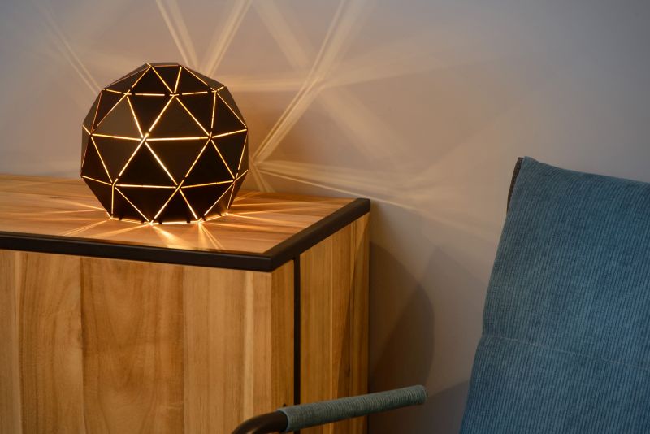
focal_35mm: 90
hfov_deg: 22.6
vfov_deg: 15.2
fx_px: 1625
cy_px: 217
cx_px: 325
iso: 100
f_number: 10
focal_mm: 90
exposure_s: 1
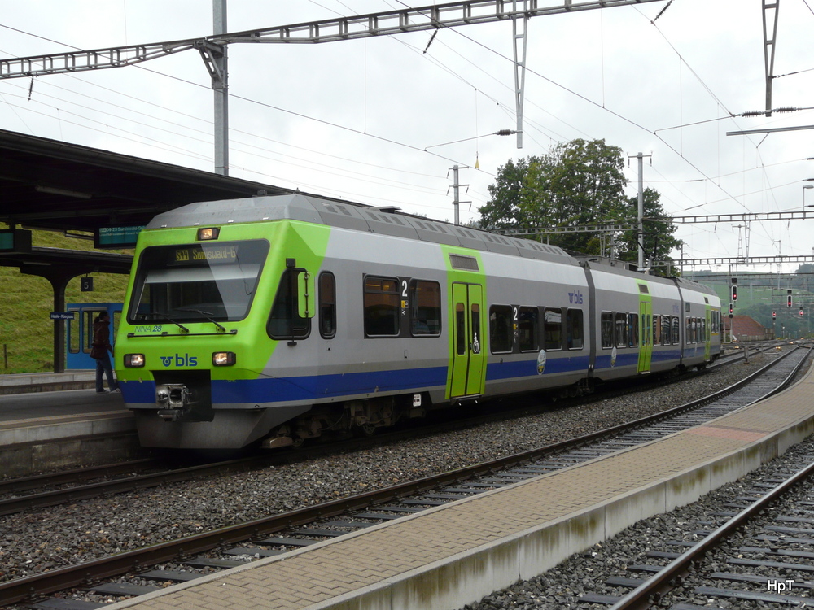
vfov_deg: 29.7
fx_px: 1152
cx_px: 407
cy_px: 305
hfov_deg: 38.9
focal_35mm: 49
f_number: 4
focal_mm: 8.1
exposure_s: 1/160
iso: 125
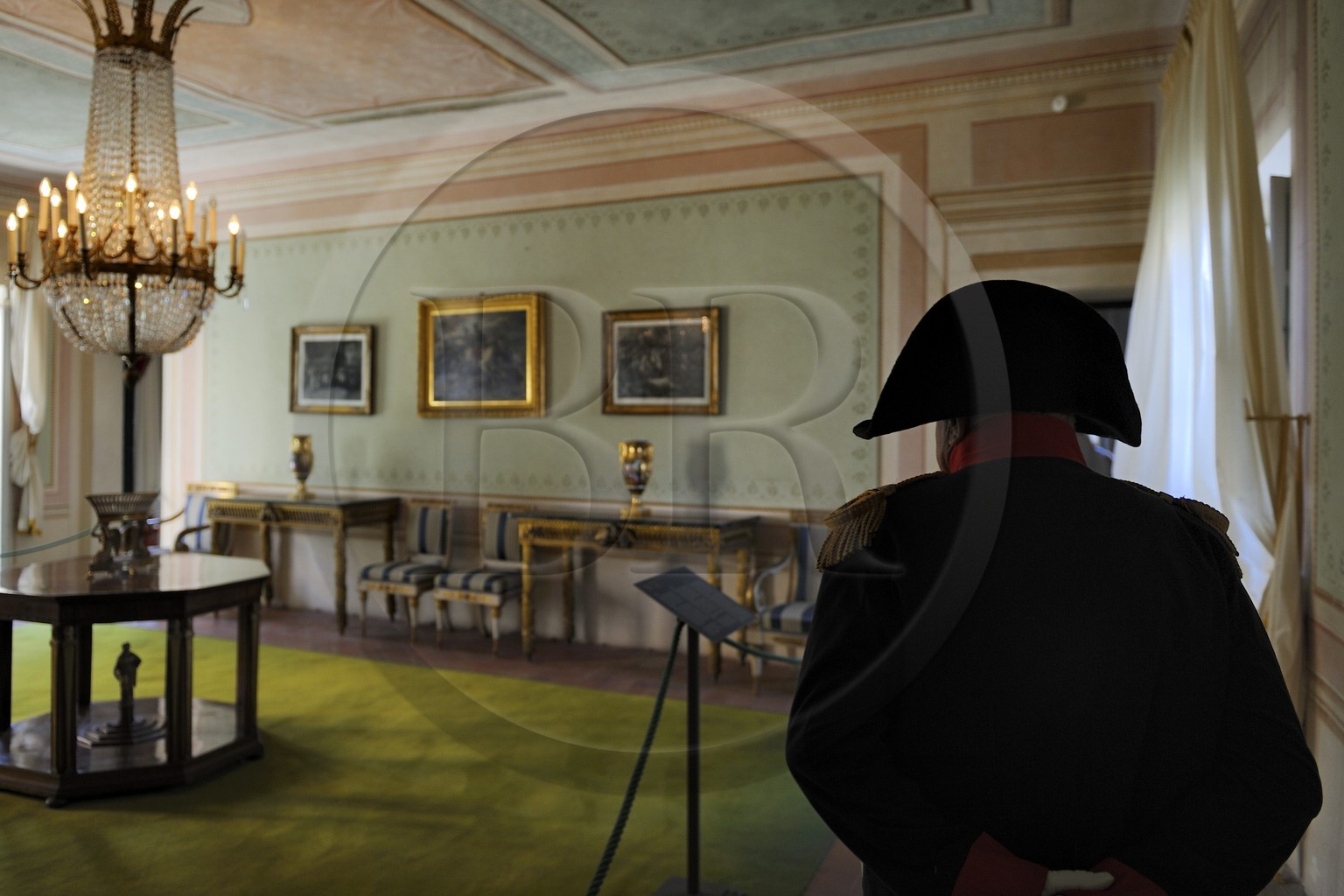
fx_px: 933
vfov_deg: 51.3
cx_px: 650
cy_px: 431
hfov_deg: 71.5
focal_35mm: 25
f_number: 2.8
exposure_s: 1/200
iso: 800
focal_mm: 24
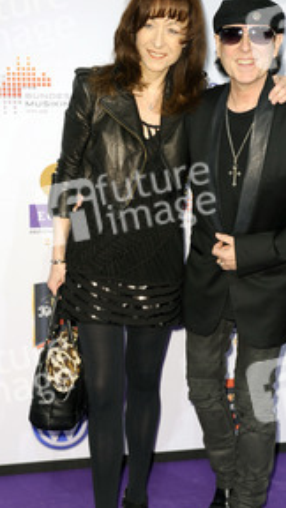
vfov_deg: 23.6
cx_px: 177
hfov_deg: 13.4
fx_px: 1213
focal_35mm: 90
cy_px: 293
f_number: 5.6
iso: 800
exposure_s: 1/160
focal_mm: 62
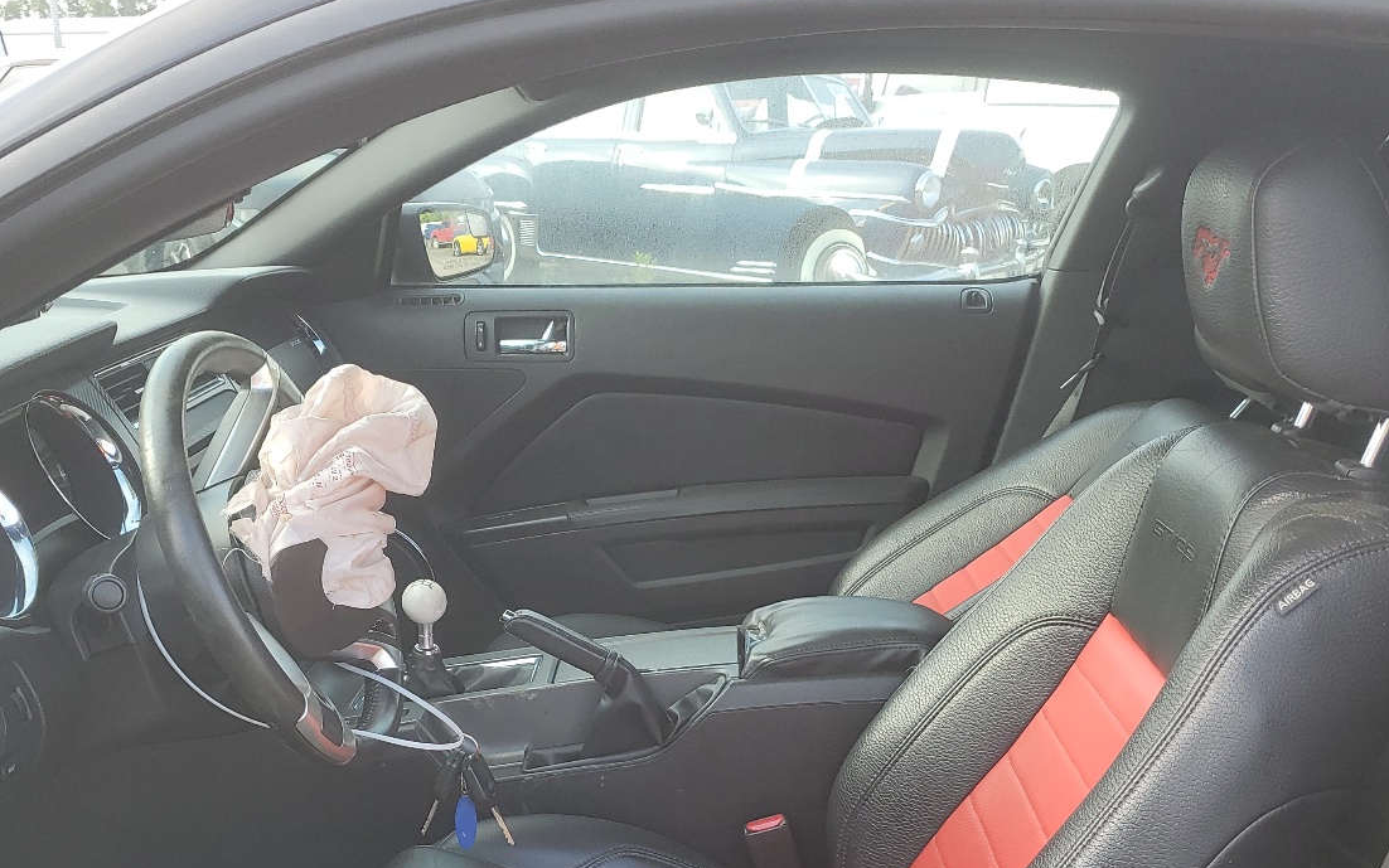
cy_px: 712
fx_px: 1514
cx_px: 615
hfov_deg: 49.2
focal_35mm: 40
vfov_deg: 31.1
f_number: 1.5
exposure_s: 1/357
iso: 50
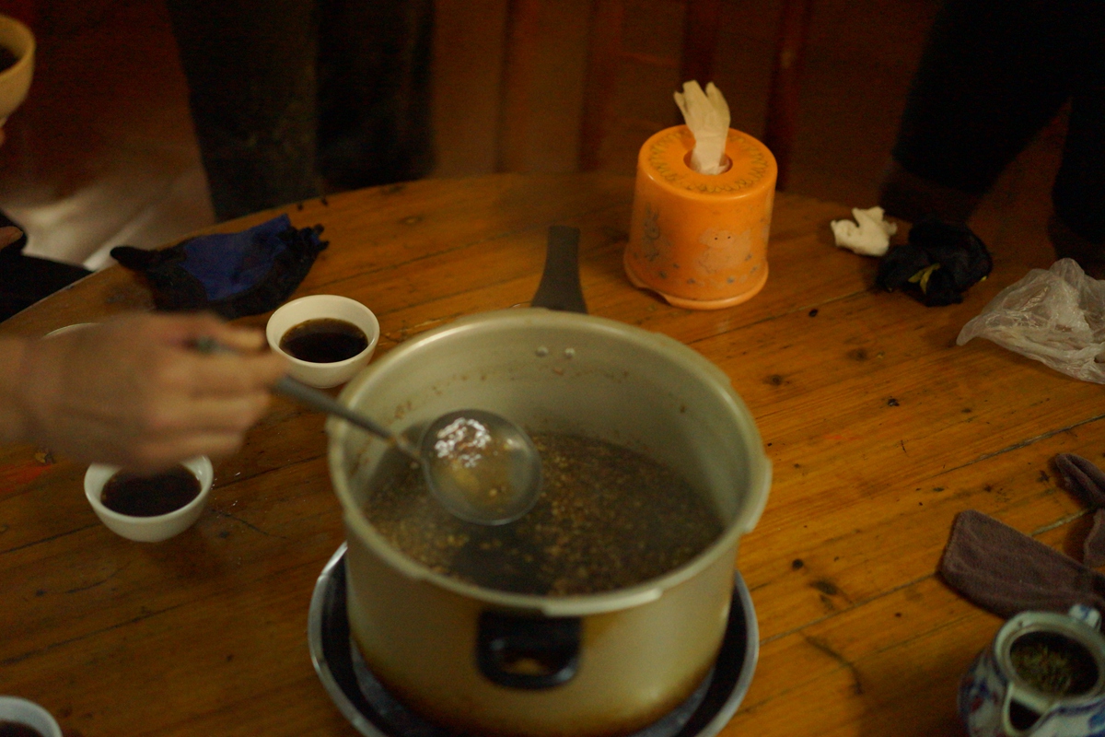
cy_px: 368
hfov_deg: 36.2
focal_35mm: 55
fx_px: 1688
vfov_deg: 24.6
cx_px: 552
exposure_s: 1/500
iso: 6400
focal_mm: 55
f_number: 1.8
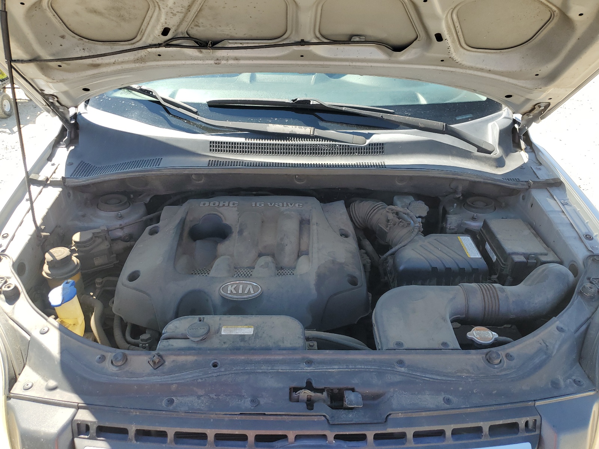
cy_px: 224
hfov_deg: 67.3
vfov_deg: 53.1
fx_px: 450
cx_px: 300
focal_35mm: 26
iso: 50
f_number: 1.5
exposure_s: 1/714
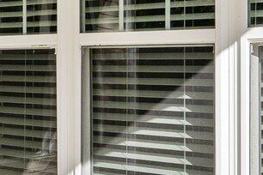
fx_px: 782
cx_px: -123
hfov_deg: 17.3
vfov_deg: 12.8
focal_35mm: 107
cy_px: 65
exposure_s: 1/2000
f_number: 4
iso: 250
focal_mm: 16
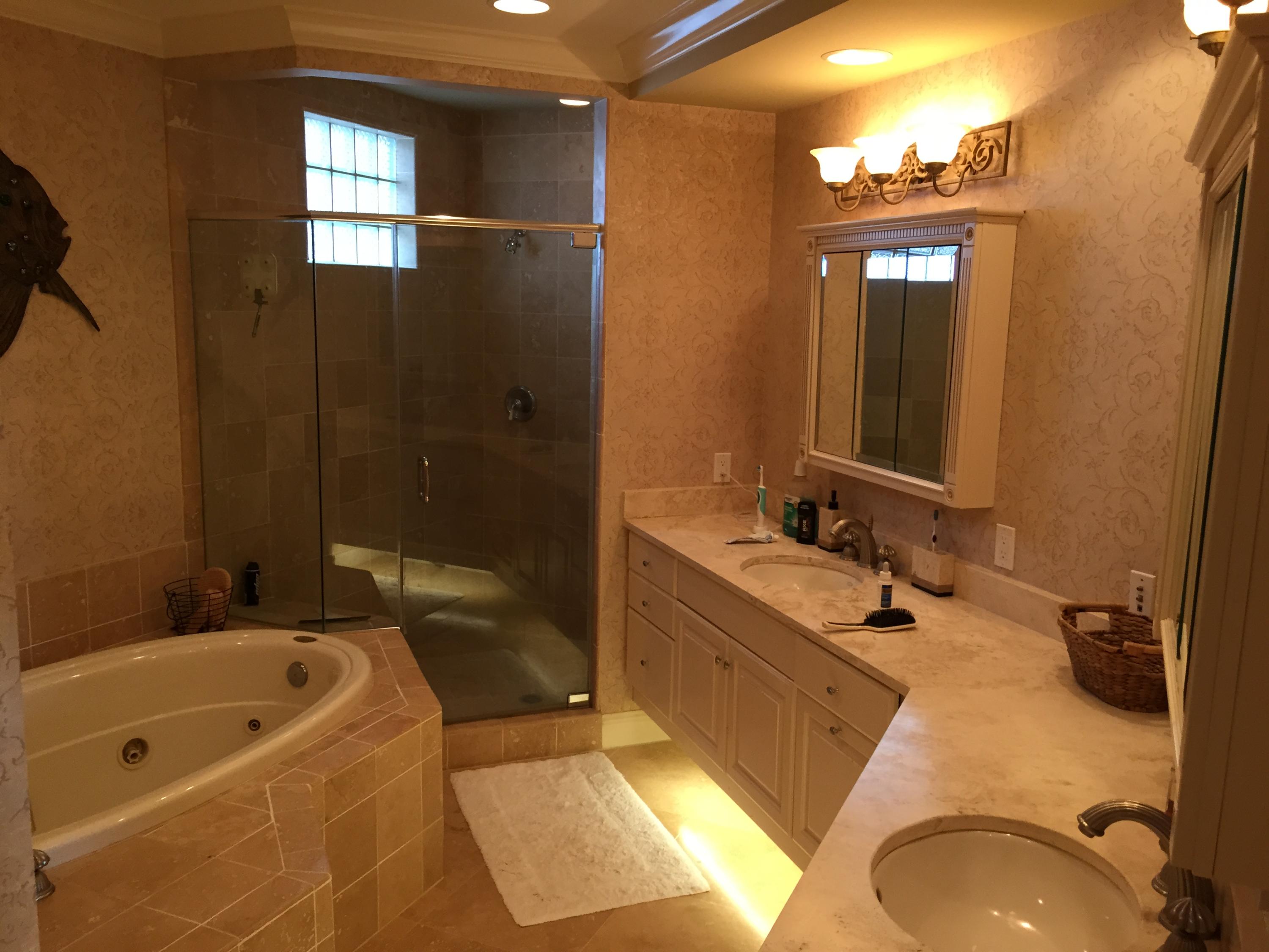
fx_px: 1063
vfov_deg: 48.2
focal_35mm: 29
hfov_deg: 61.7
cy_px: 476
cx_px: 634
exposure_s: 1/30
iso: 50
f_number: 2.2
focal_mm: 4.15
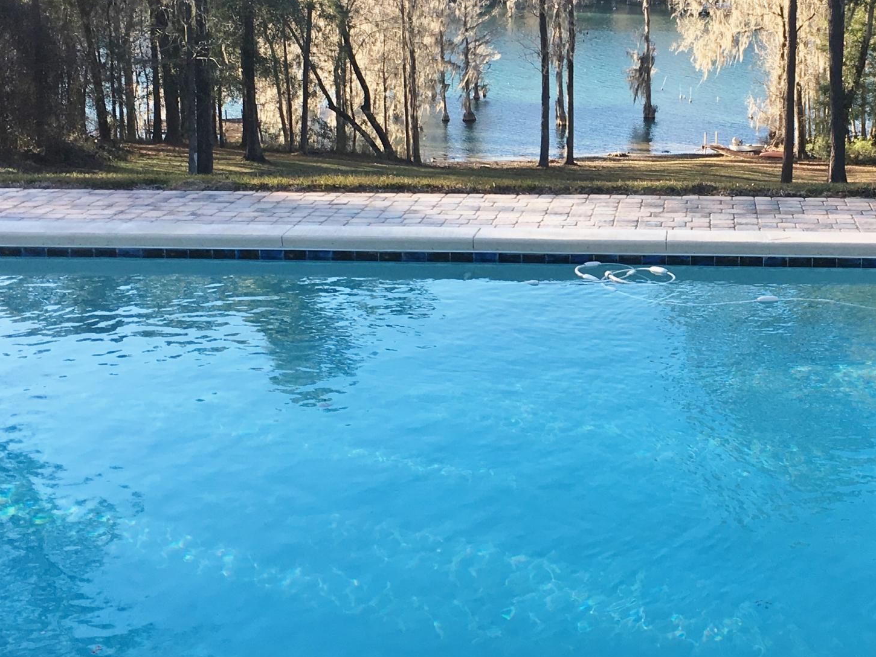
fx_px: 1519
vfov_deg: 24.3
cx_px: 615
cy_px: 233
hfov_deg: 31.8
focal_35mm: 60
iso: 25
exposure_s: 1/270
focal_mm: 4.15
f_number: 2.2
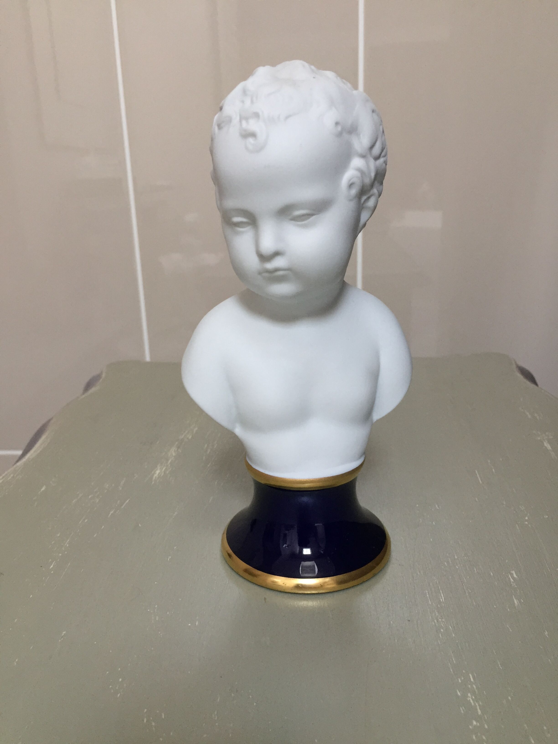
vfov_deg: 61.7
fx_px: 623
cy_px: 372
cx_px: 279
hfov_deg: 48.2
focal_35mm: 29
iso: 125
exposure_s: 1/33
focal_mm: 4.15
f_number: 2.2
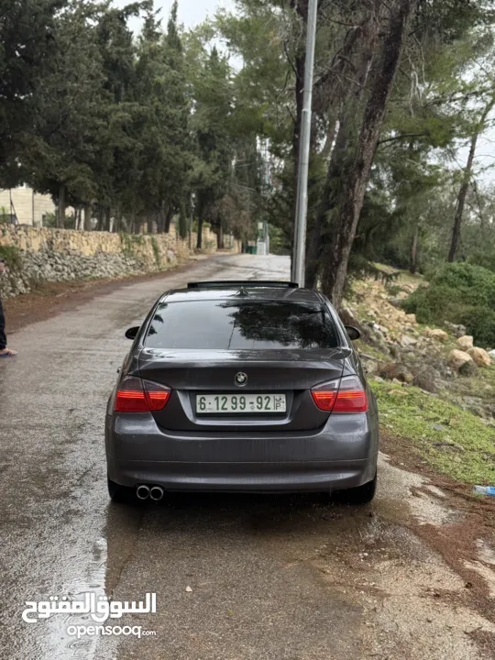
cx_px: 248
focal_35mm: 48
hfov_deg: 30.3
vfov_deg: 39.7
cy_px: 330
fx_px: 915
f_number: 1.78
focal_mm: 6.76
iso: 200
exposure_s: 1/193
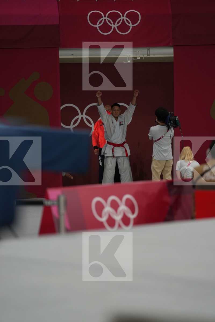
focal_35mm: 200
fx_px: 1792
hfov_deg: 6.9
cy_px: 161
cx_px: 108
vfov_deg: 10.3
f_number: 2.8
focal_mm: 200
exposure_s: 1/500
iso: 250
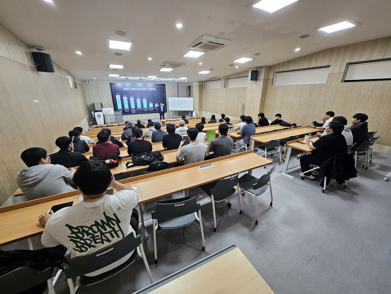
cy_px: 147
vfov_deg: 89.9
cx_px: 196
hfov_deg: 106.2
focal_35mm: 13
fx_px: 147
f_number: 2.2
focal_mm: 1.7
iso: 160
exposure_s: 1/60
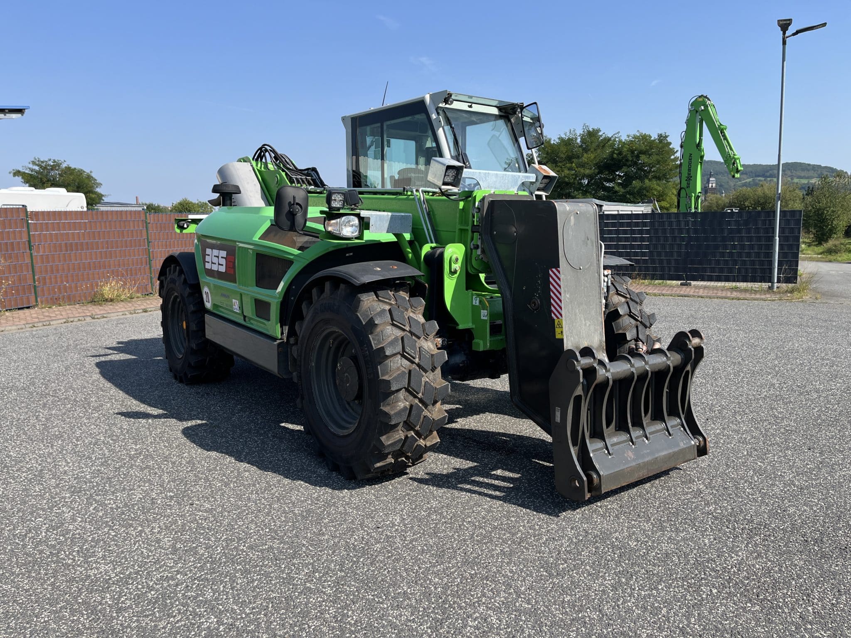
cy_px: 319
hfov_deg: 67.3
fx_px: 639
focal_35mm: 26
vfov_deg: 53.1
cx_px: 426
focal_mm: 5.1
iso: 50
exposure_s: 1/2179
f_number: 1.6
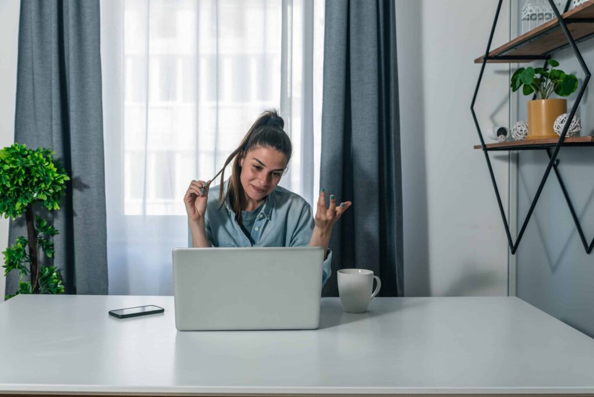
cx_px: 297
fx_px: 660
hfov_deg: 48.4
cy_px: 198
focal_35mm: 40
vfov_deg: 33.4
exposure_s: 1/80
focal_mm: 40
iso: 200
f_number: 6.3
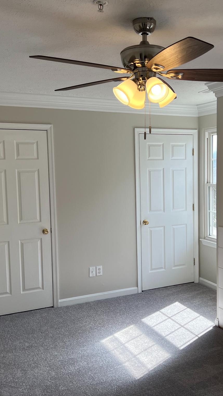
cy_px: 199
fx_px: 399
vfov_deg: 52.8
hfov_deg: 30.9
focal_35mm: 38
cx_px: 150
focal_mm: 5.7
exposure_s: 1/295
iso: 50
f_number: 1.5
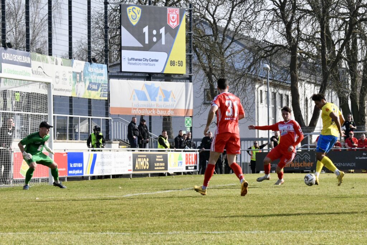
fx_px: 1142
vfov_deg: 12.2
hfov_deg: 18.3
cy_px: 122
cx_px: 184
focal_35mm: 112
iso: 8000
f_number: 22
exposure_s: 1/1600
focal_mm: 112
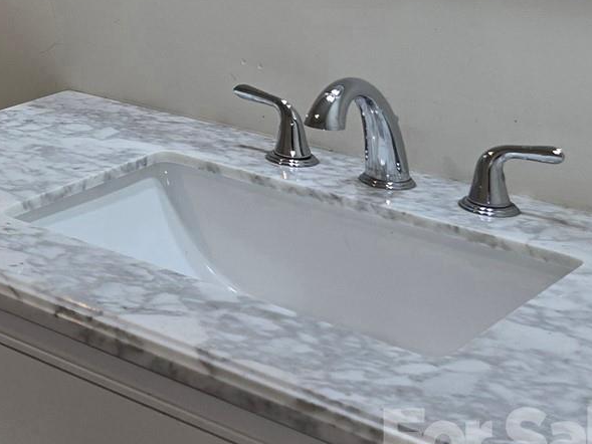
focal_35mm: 80
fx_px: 1368
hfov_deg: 20.6
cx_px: -315
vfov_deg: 17.1
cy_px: -175
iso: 20
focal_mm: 6.3
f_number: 1.7
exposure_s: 1/60.2
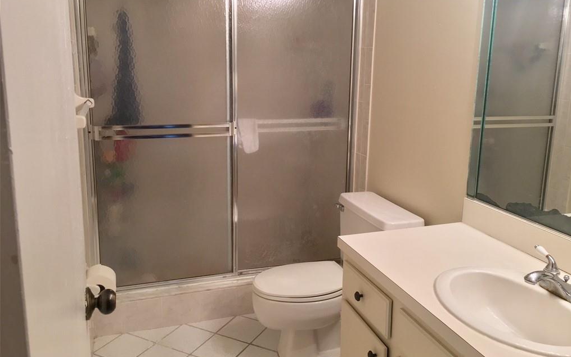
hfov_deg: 61.2
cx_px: 287
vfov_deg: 40.5
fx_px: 483
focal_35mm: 31
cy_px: 155
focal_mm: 4.15
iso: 64
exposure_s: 1/30
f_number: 2.2
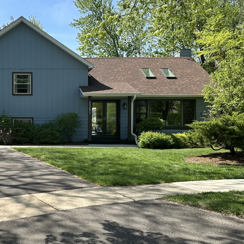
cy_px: 123
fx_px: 303
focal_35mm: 38
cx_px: 34
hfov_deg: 41.1
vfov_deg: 43.9
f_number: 1.78
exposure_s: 1/2252
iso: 80
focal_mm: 6.86
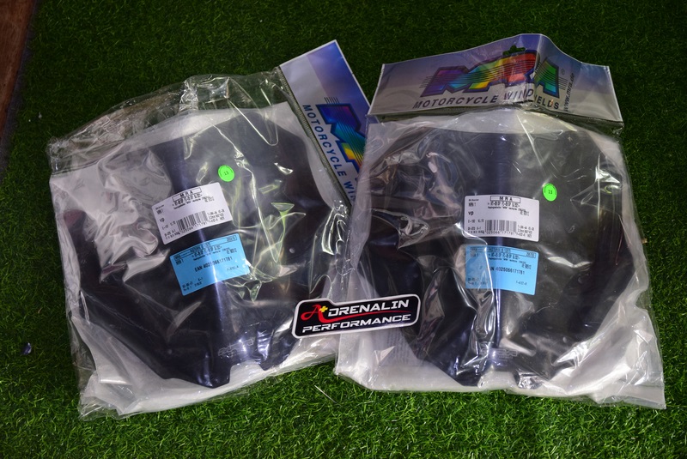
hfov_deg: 33.4
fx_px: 1146
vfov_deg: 22.7
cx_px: 344
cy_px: 230
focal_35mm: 60
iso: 1250
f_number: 3.5
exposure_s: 1/60
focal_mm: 40
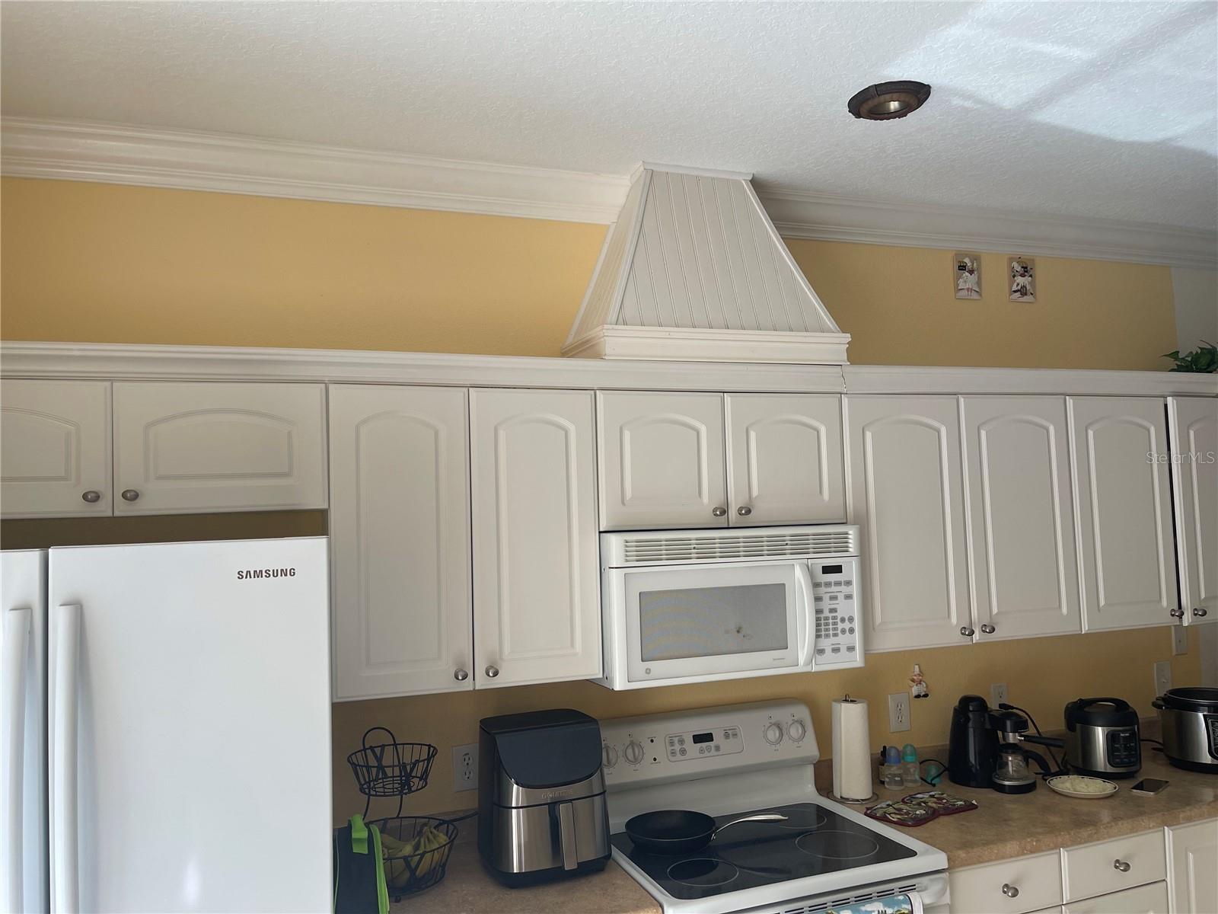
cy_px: 457
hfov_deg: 67.3
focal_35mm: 26
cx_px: 609
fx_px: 915
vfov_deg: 53.1
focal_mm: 5.1
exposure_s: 1/121
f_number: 1.6
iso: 40
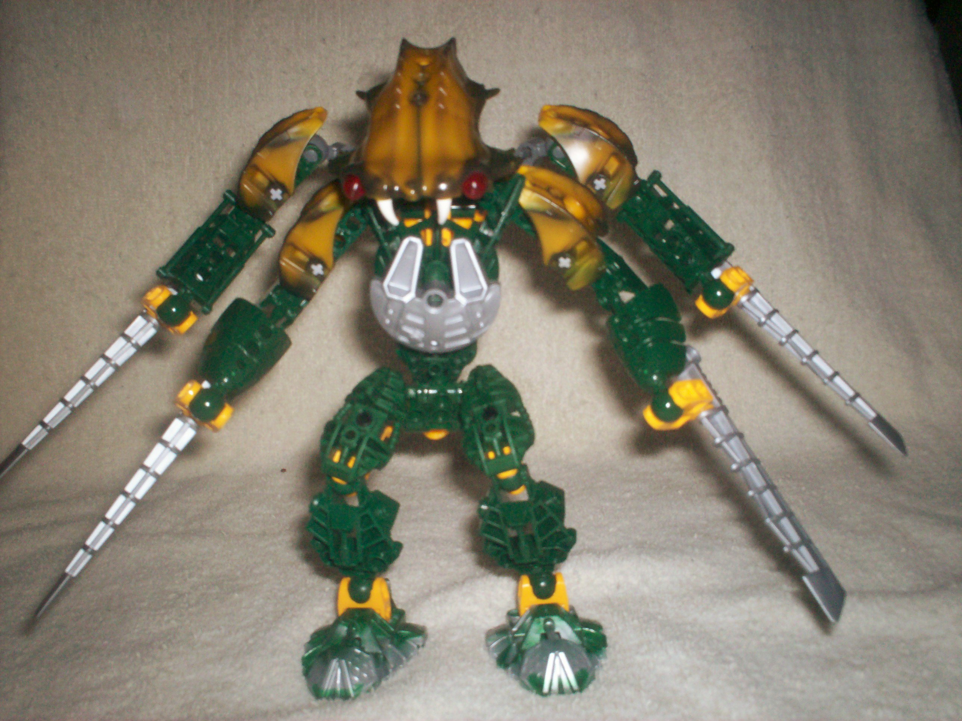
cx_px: 481
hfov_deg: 51.4
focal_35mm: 36
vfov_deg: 39.7
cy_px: 360
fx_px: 1000
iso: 140
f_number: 4.5
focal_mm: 6
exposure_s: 1/60
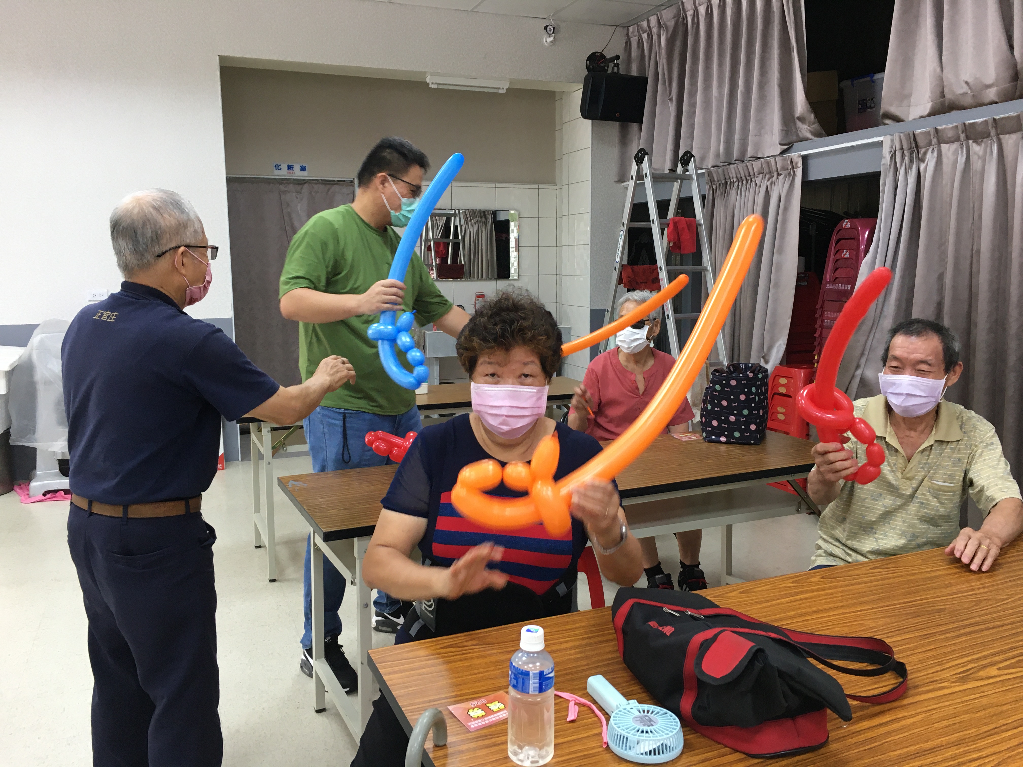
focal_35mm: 29
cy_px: 384
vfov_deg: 48.2
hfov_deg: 61.7
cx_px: 512
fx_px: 857
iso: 64
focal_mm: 4.15
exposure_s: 1/30
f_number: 2.2
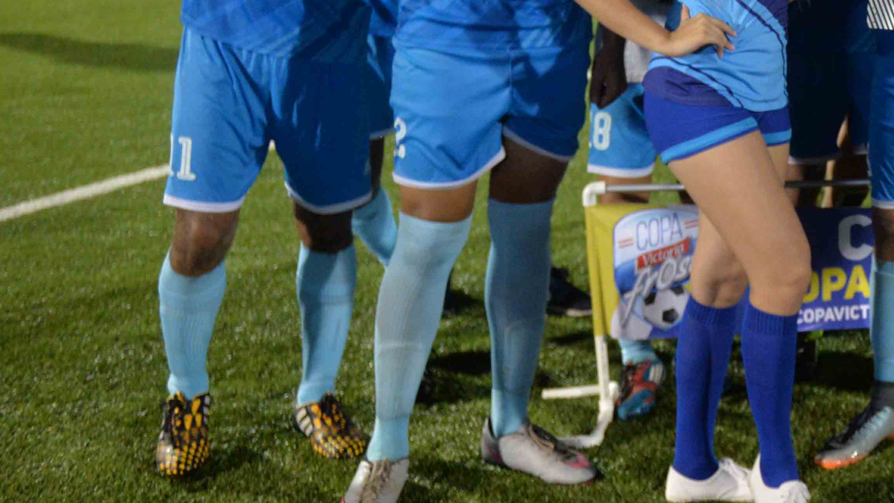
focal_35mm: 66
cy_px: -158
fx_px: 1565
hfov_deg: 28.2
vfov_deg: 17.1
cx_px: 1047
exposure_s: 1/800
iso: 2000
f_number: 3.2
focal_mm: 24
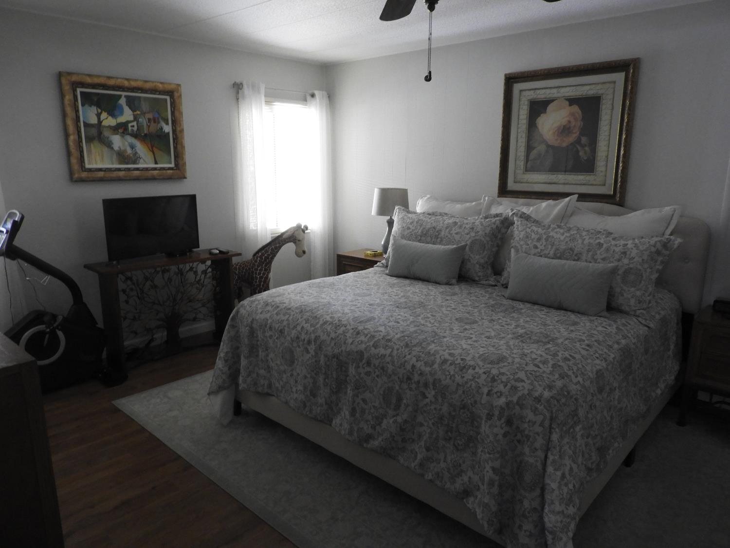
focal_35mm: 24
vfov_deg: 56.8
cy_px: 274
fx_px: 506
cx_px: 365
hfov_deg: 71.6
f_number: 3.3
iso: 450
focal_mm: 4.3
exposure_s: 1/8
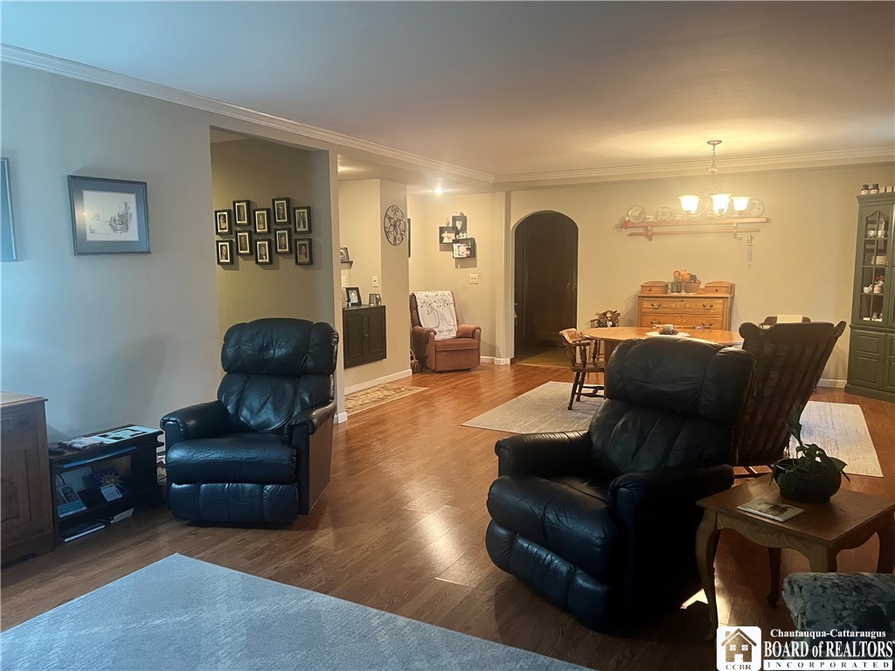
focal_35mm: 26
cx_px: 448
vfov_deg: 53.1
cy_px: 336
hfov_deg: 67.3
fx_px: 672
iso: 400
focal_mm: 5.7
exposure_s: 1/40
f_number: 1.5
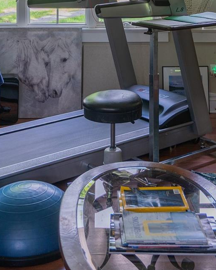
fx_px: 575
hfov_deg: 21.2
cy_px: -11
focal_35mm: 72
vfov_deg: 24.9
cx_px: 146
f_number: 4
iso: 100
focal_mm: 24
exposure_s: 1/40
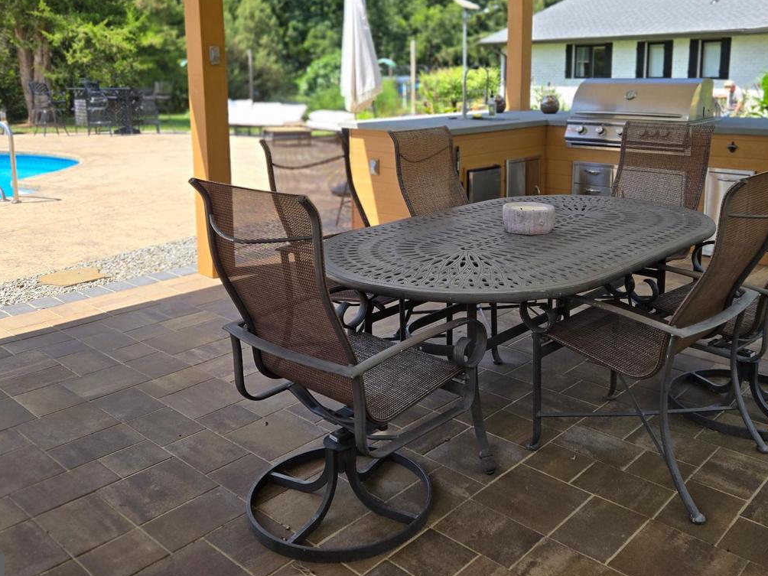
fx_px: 732
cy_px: 184
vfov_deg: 42.3
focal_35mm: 33
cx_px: 421
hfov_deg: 55.3
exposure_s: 1/976
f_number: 1.8
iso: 25
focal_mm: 5.4
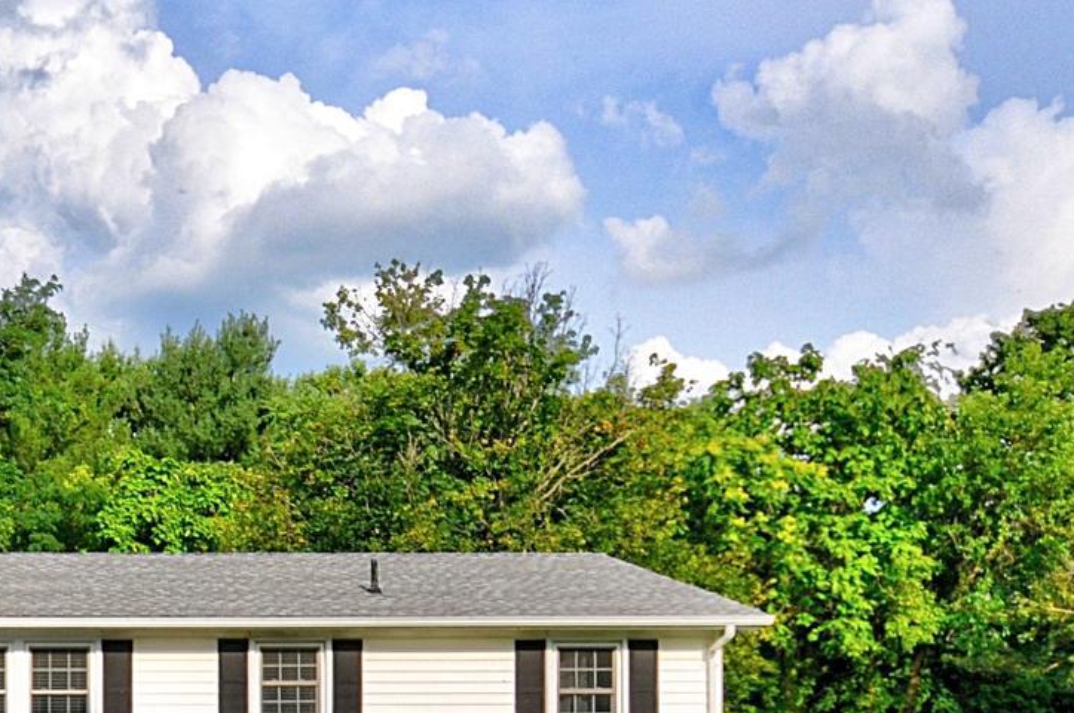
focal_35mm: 102
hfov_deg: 19.2
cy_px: 725
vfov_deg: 13.2
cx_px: -129
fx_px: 3039
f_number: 10
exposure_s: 1/1250
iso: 400
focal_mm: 24
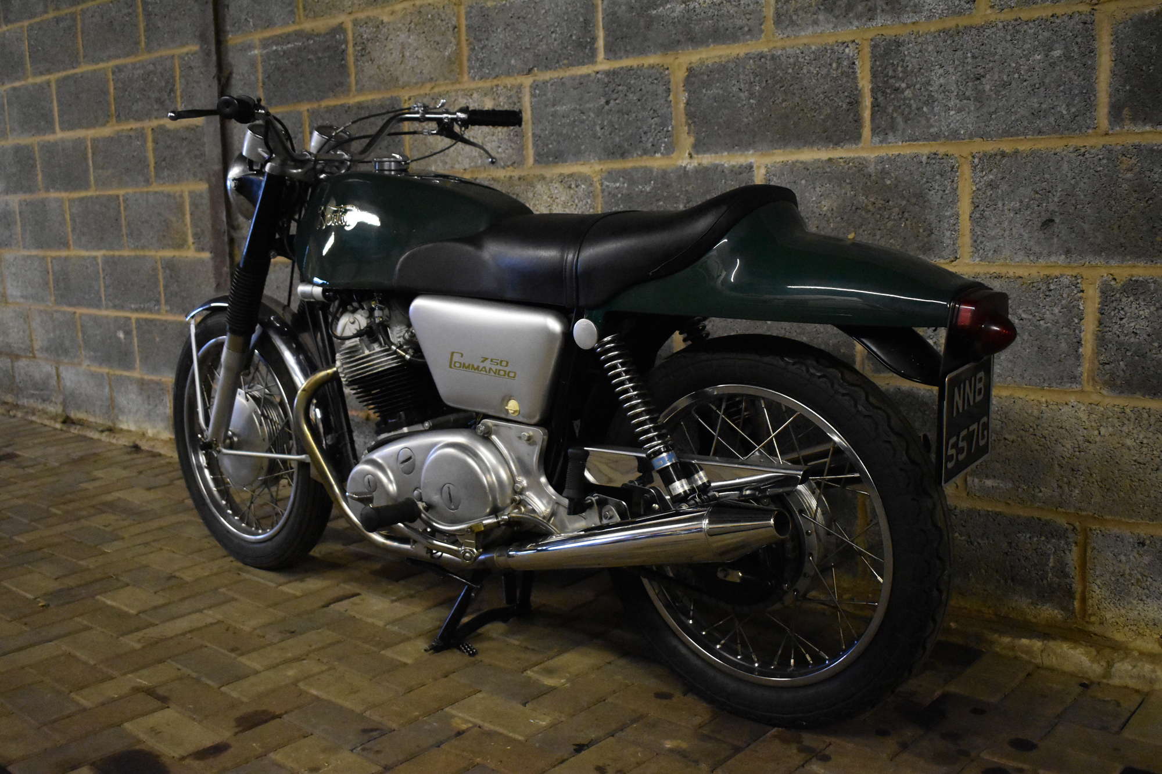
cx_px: 581
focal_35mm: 36
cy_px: 387
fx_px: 1162
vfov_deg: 36.9
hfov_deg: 53.1
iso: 6400
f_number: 3.8
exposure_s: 1/125
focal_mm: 24
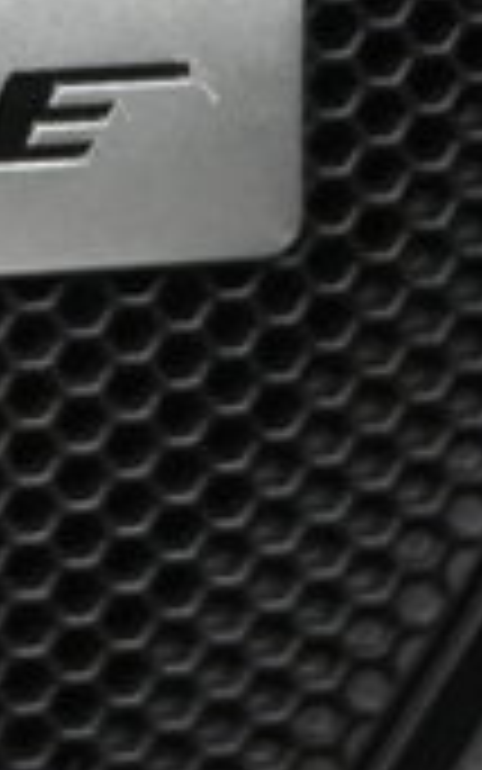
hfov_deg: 4.8
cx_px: -153
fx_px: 5775
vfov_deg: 7.6
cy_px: 203
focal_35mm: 275
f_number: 5.6
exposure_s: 1/60
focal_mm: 40
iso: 3600
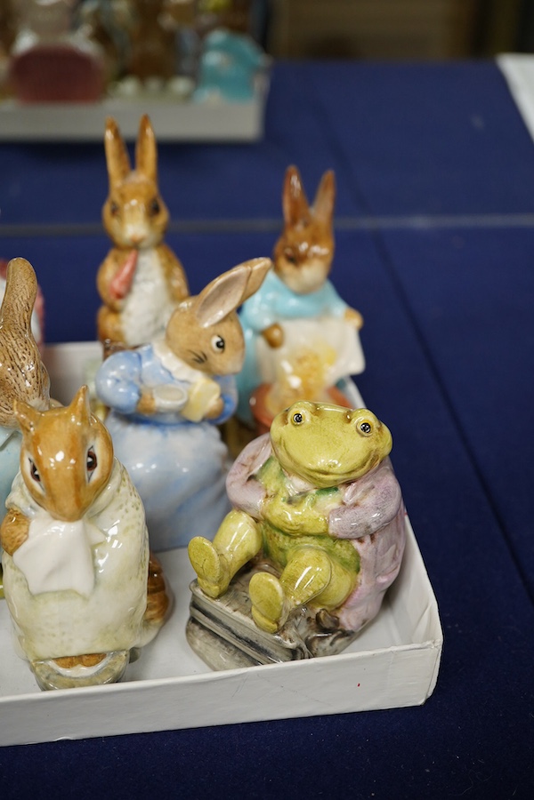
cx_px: 267
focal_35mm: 45
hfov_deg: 29.9
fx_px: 1001
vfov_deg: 43.6
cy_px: 400
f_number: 6.3
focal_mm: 30
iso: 1250
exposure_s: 1/125
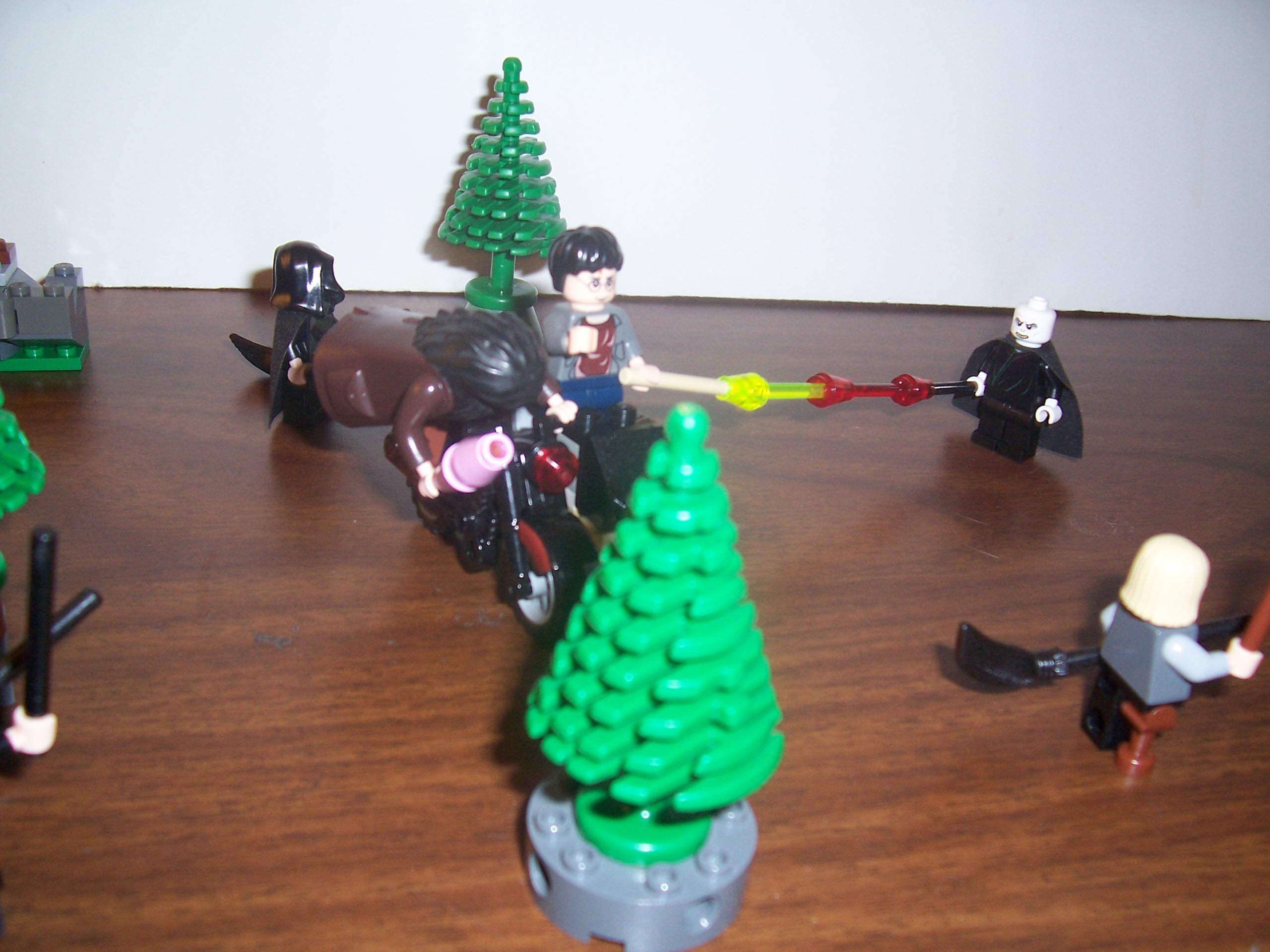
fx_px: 1247
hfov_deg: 54.0
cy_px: 476
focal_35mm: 34
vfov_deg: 41.8
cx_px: 635
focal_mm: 5.6
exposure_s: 1/60
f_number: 2.7
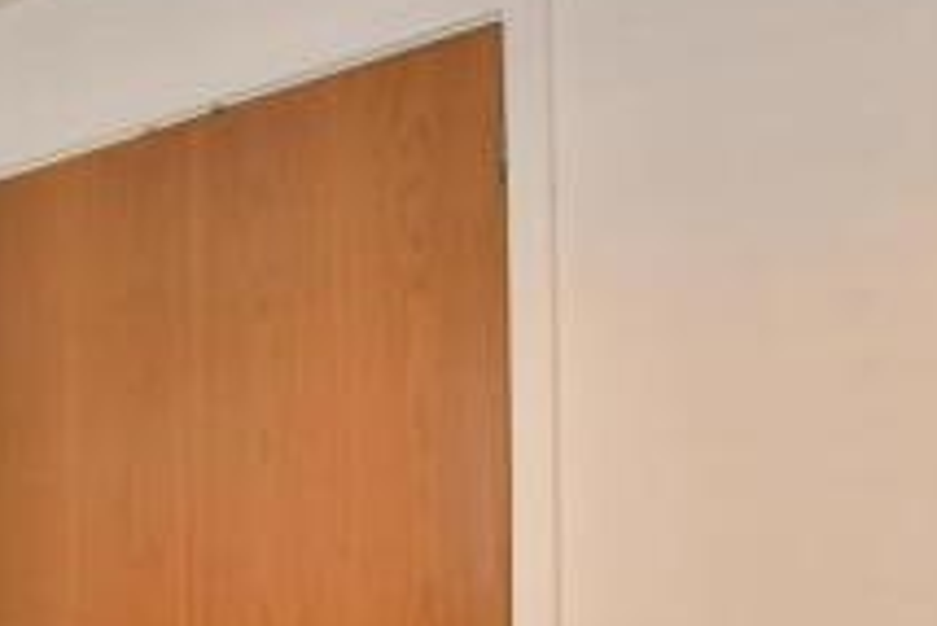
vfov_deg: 27.7
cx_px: -190
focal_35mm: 46
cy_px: 615
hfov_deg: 34.2
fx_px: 1198
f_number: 8
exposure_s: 1/2
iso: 200
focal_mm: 10
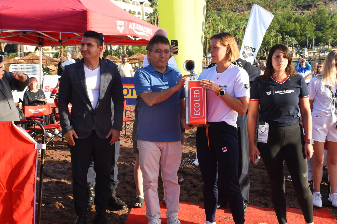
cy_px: 112
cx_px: 168
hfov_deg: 38.9
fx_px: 477
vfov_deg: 26.5
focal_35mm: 51
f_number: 11
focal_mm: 34
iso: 400
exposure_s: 1/125
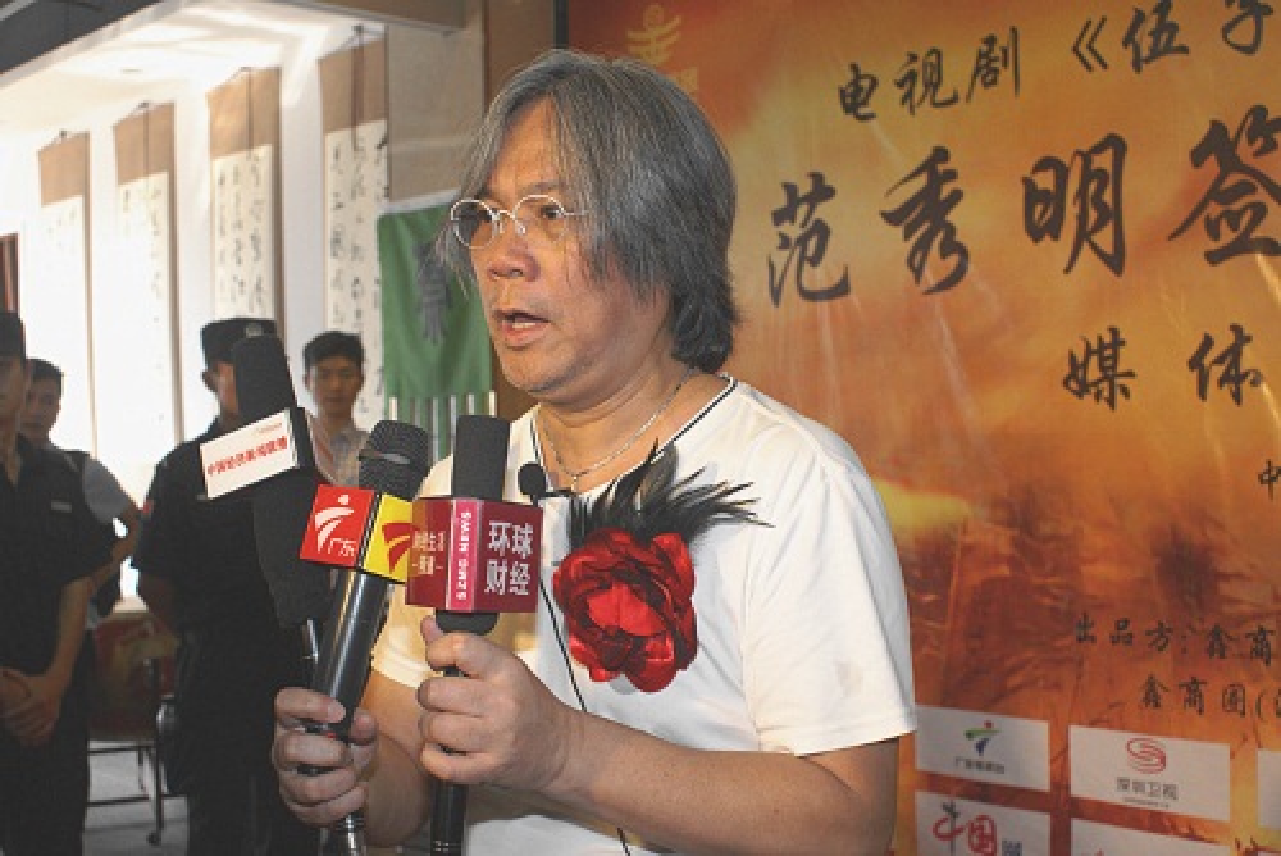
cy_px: 428
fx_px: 1388
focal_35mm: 39
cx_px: 640
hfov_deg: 49.5
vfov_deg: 34.3
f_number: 5
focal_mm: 26
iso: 800
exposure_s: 1/100
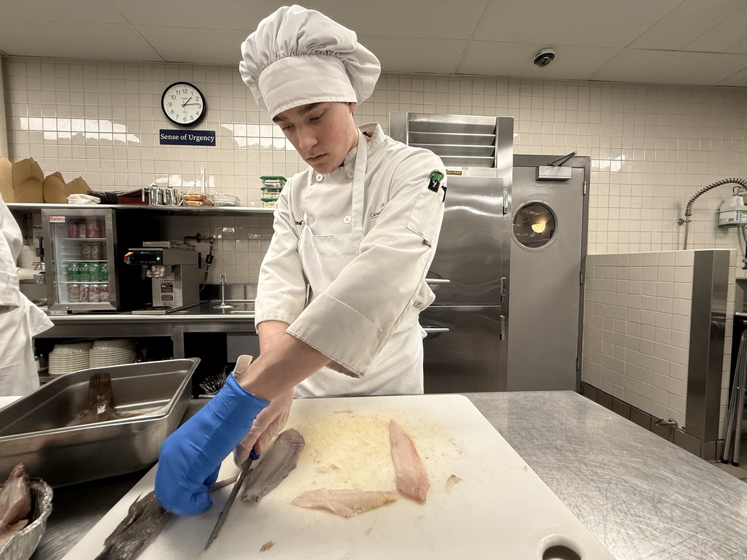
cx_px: 374
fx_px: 302
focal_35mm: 14
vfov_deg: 85.7
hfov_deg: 102.1
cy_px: 280
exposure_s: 1/120
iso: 200
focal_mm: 2.22
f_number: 2.2
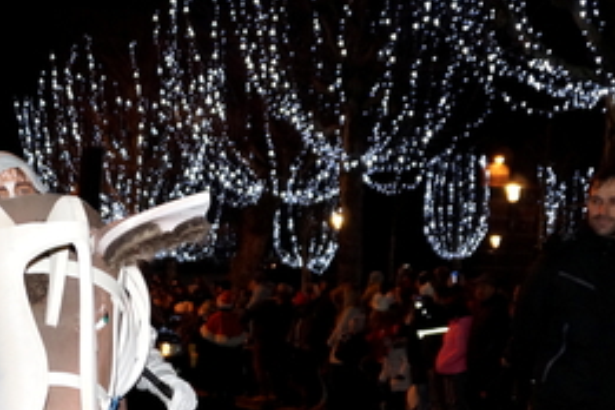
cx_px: 174
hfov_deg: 31.9
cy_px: 368
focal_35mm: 62
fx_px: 1059
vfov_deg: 21.4
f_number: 3.5
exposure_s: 1/60
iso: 640
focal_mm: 18
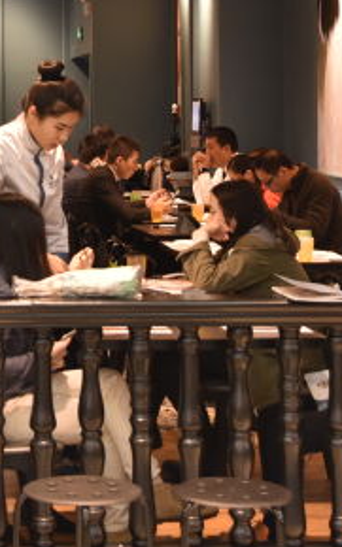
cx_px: -49
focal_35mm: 107
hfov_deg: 12.0
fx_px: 1597
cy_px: 76
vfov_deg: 19.2
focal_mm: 38
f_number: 4
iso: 1600
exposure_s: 1/60
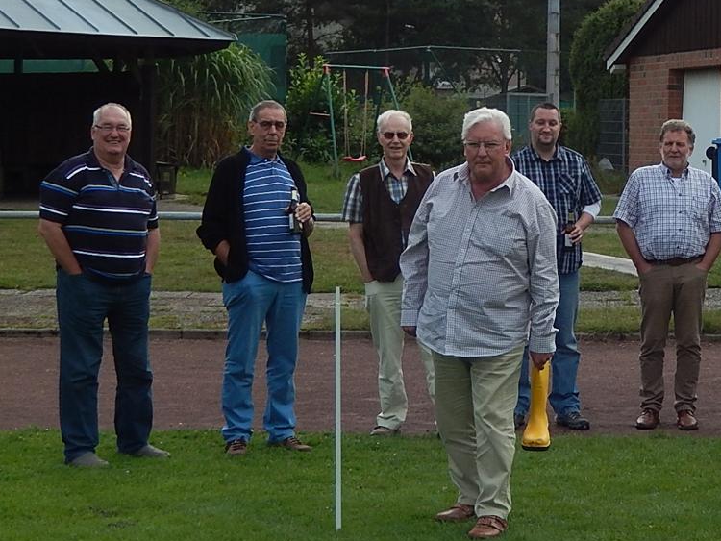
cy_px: 154
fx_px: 2000
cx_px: 508
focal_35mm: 96
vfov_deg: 15.4
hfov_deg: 20.3
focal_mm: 8.1
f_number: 4.3
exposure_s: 1/640
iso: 125
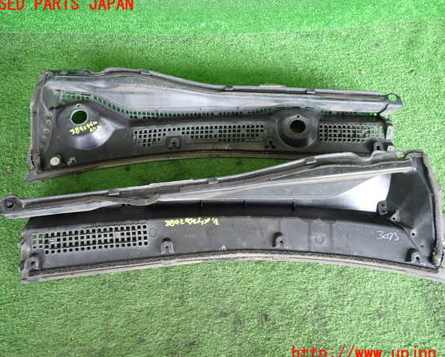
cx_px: 231
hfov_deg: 64.0
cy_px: 179
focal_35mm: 27
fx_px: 356
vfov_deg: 53.2
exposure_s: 1/50
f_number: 2
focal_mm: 4.5
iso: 200
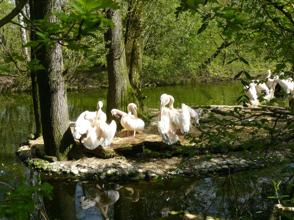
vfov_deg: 39.7
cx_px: 147
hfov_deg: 51.4
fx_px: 306
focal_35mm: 36
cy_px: 110
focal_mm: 6
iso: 100
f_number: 6.3
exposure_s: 1/125
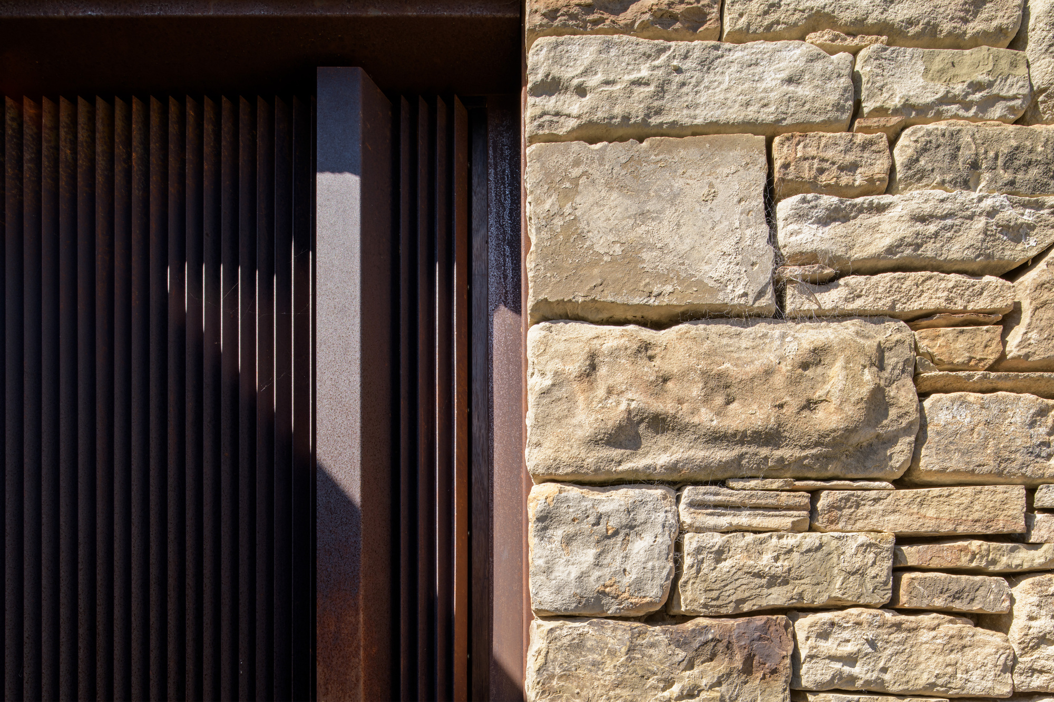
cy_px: 351
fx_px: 556
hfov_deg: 86.9
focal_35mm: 19
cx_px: 527
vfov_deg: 64.5
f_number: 14
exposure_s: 1/40
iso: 160
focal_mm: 19
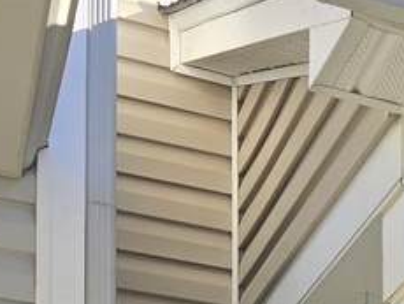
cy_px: 726
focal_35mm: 128
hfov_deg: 12.3
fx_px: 1495
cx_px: 957
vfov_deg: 10.1
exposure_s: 1/239
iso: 12
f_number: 1.7
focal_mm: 6.3
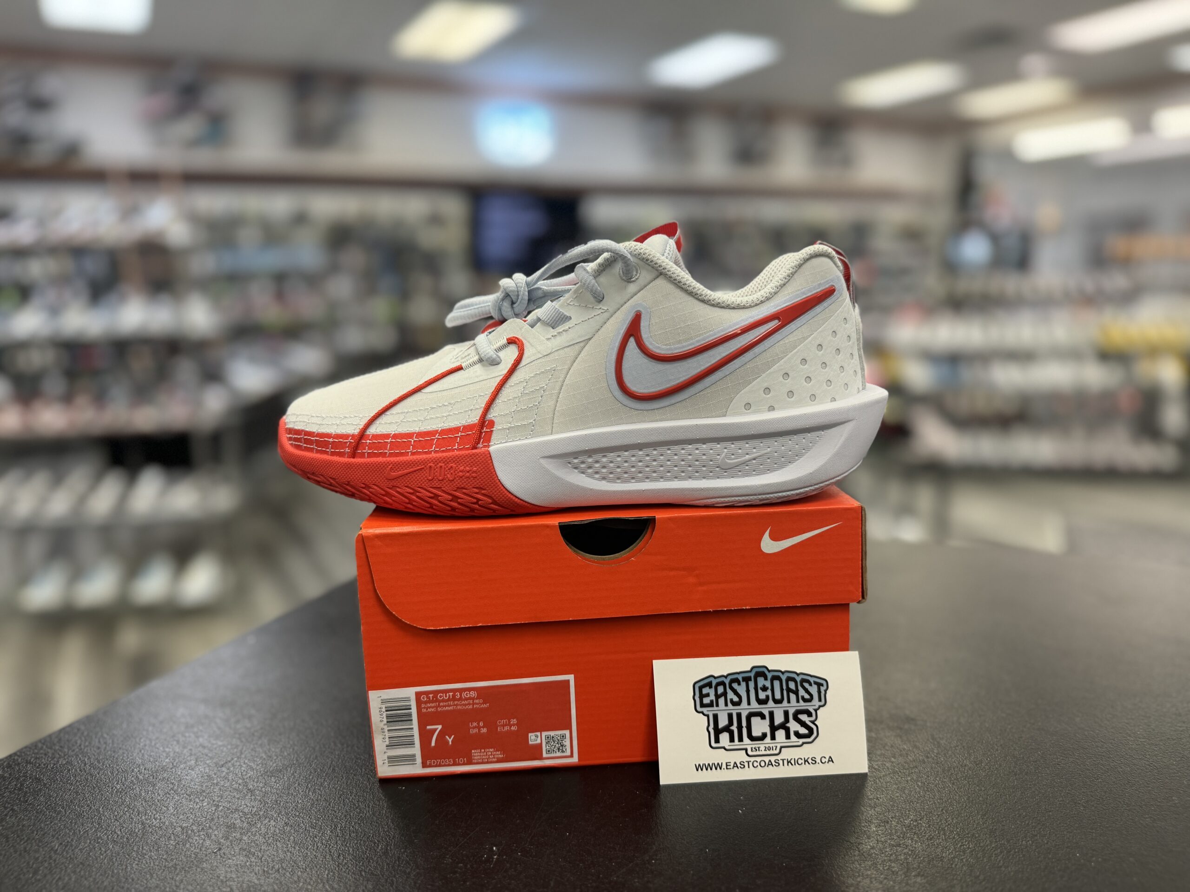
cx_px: 595
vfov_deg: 56.8
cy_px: 446
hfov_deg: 71.6
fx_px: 825
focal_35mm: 24
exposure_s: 1/120
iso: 160
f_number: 1.78
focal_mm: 6.86
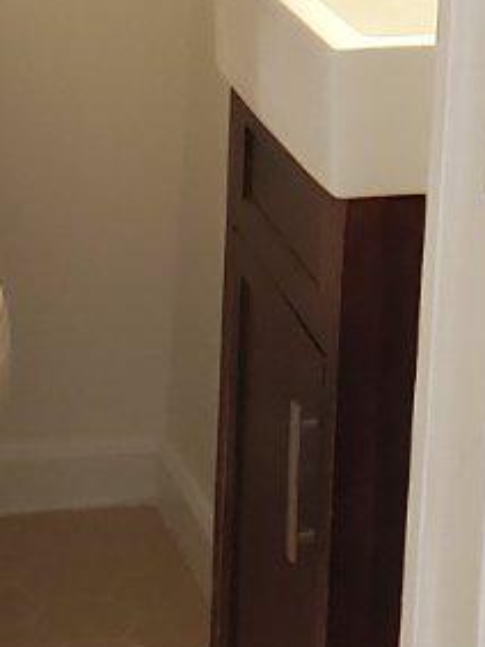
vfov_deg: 13.6
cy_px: -162
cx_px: 474
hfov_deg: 10.4
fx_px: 2636
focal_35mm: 141
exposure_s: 1/120
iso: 320
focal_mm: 4.3
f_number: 2.4
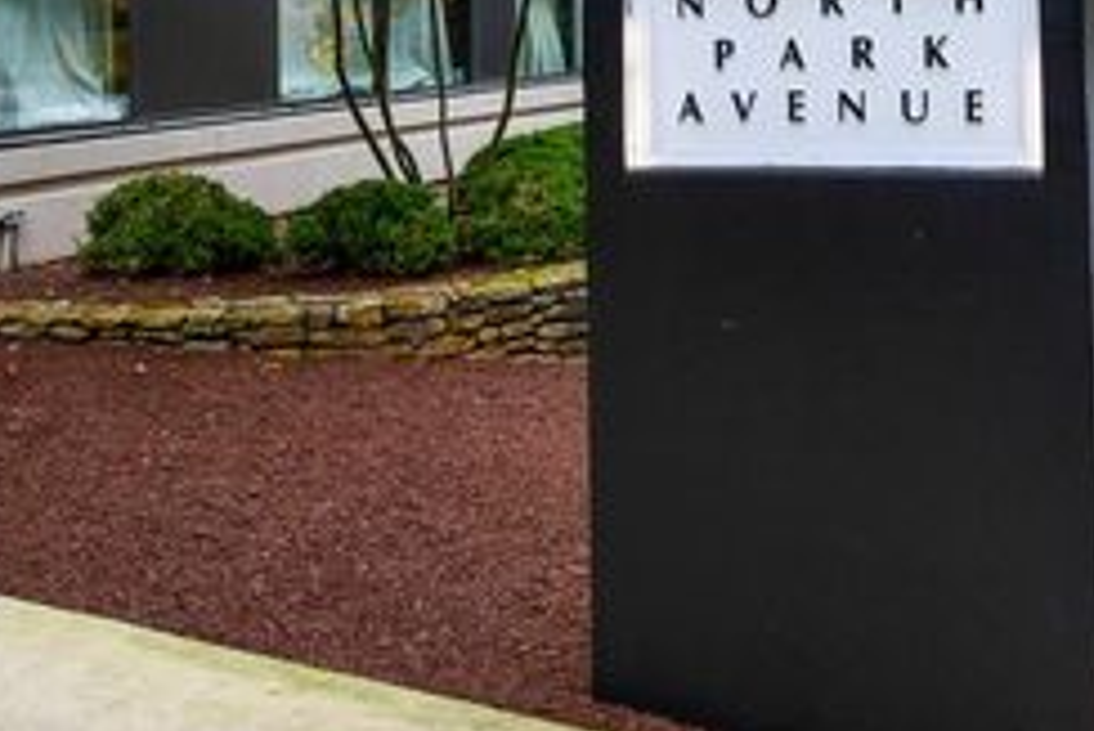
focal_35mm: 43
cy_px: 52
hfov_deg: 44.7
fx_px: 1307
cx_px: 731
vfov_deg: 29.7
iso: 200
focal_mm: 14
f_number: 6.3
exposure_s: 1/250
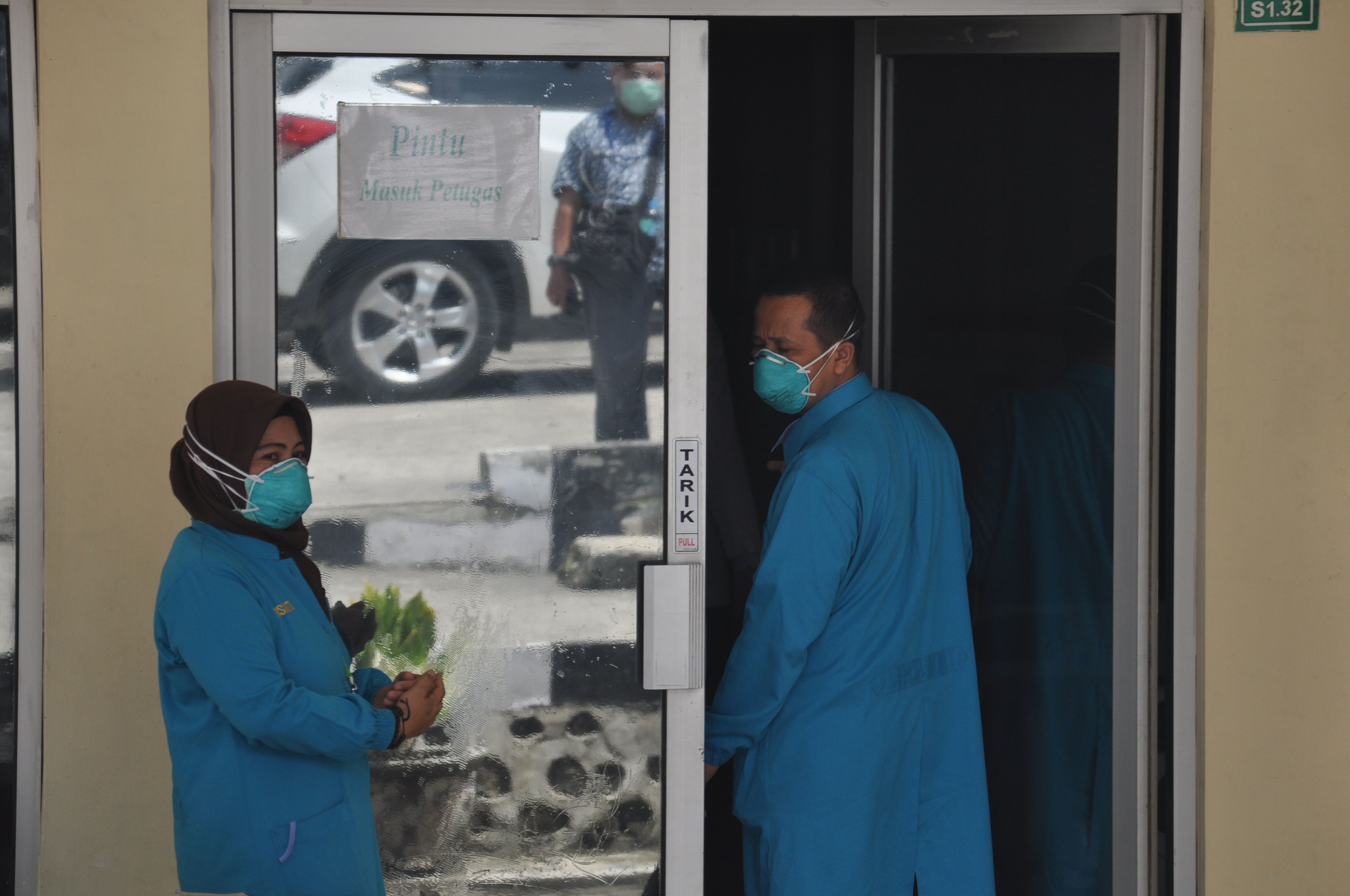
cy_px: 448
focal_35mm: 158
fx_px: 5899
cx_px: 675
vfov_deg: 8.7
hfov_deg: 13.1
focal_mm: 105
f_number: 5.6
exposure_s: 1/320
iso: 200
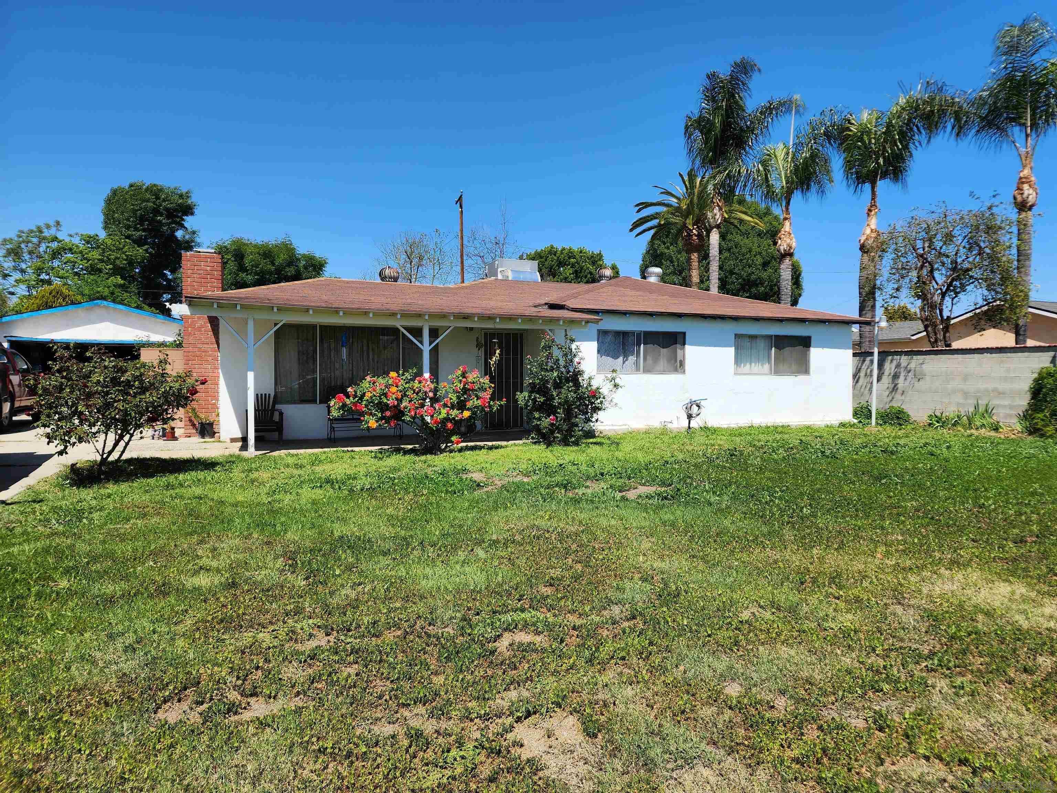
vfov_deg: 58.9
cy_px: 396
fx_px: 702
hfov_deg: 73.9
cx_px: 528
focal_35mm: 23
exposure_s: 1/1129
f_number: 1.8
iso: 12
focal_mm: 6.4
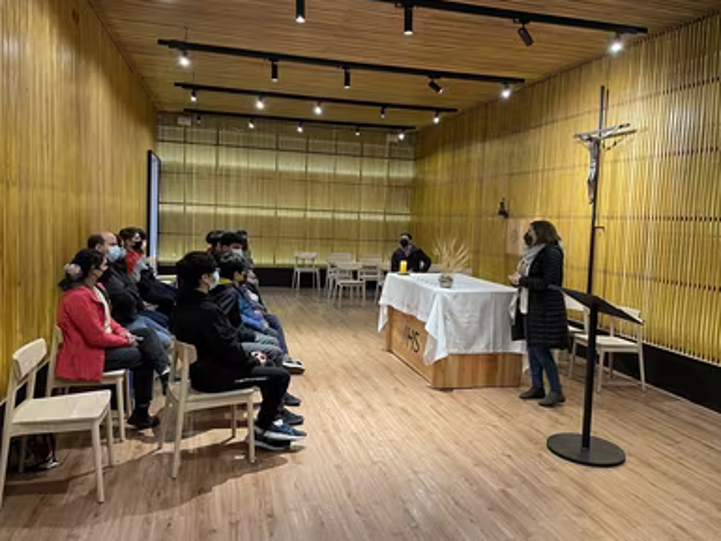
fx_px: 563
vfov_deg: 51.4
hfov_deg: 65.3
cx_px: 363
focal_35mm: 27
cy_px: 264
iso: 200
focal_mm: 4.2
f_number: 1.6
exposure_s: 1/50
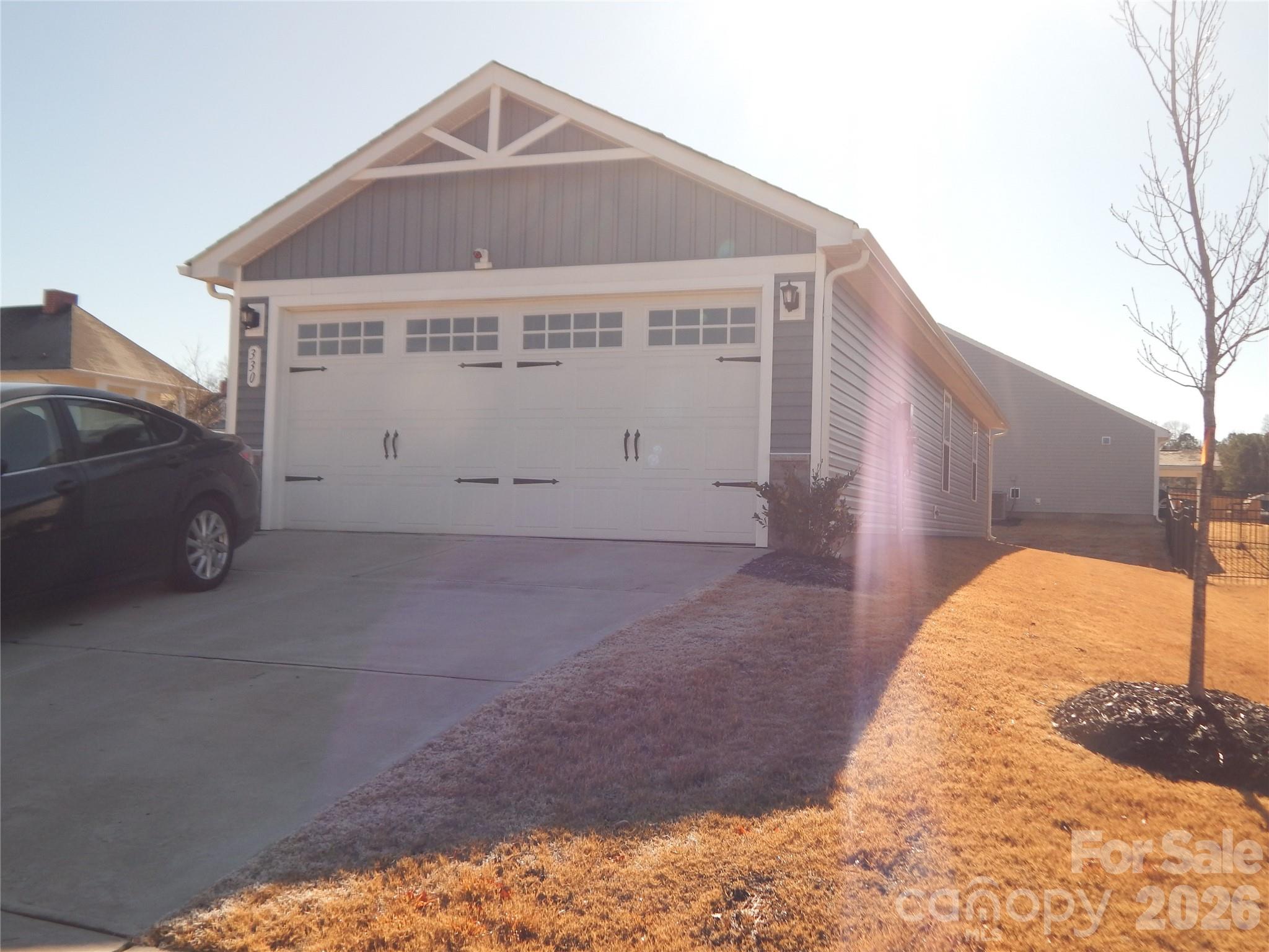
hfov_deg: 52.6
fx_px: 1283
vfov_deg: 40.7
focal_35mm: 35
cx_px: 634
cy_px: 476
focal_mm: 6.1
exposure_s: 1/400
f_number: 6.7
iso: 125
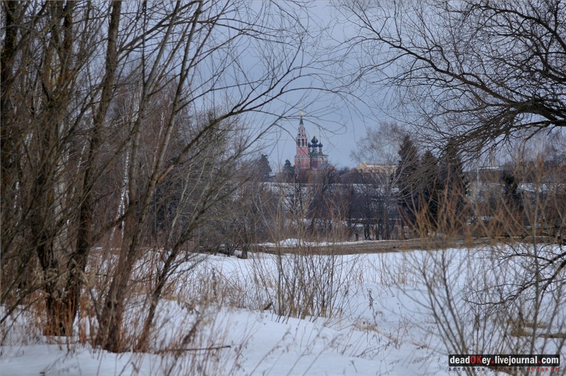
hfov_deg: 11.4
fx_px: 2825
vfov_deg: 7.6
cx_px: 283
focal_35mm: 180
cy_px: 188
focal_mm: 120
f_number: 7.1
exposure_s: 1/400
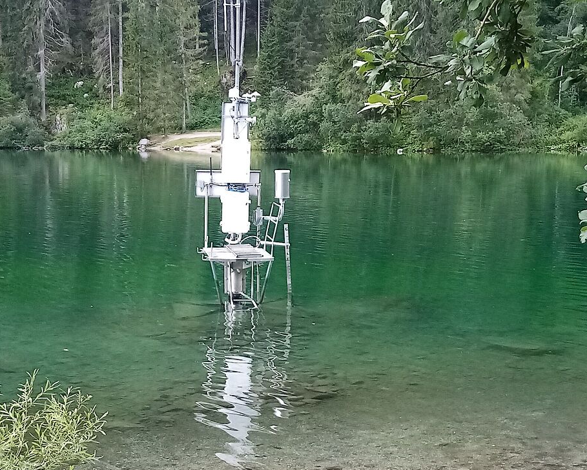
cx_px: 238
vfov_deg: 22.7
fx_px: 1164
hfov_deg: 28.2
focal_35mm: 67
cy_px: 330
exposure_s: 1/100
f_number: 1.8
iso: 115
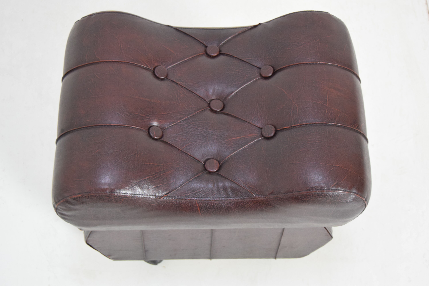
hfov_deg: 33.4
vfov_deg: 22.7
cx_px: 214
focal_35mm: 60
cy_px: 143
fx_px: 716
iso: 1600
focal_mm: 40
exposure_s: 1/40
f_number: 5
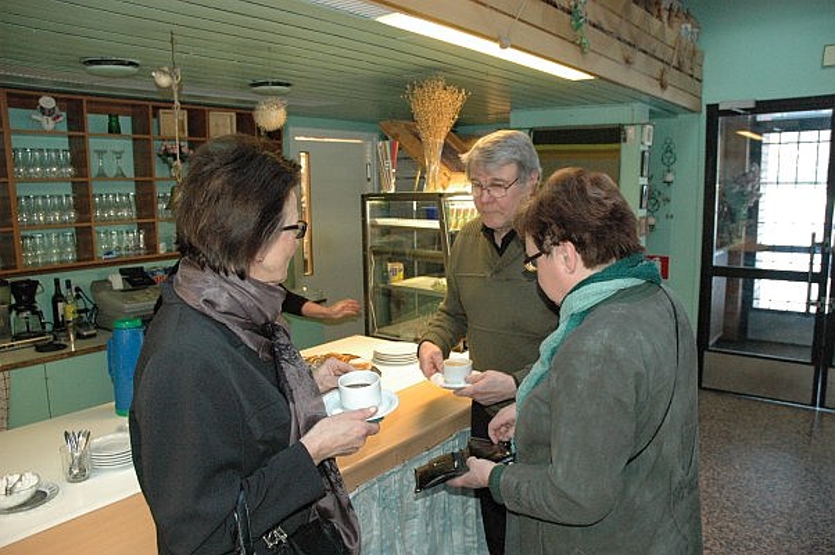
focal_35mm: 27
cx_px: 418
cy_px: 278
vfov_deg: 47.8
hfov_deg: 67.4
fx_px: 626
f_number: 5
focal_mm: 18
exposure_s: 1/60
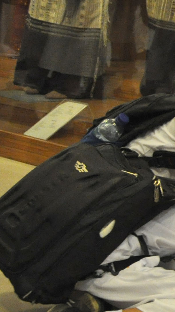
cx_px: 602
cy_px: 19
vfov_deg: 18.7
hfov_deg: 8.3
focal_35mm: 112
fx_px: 925
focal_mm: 18
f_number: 3.5
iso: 1600
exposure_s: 1/50
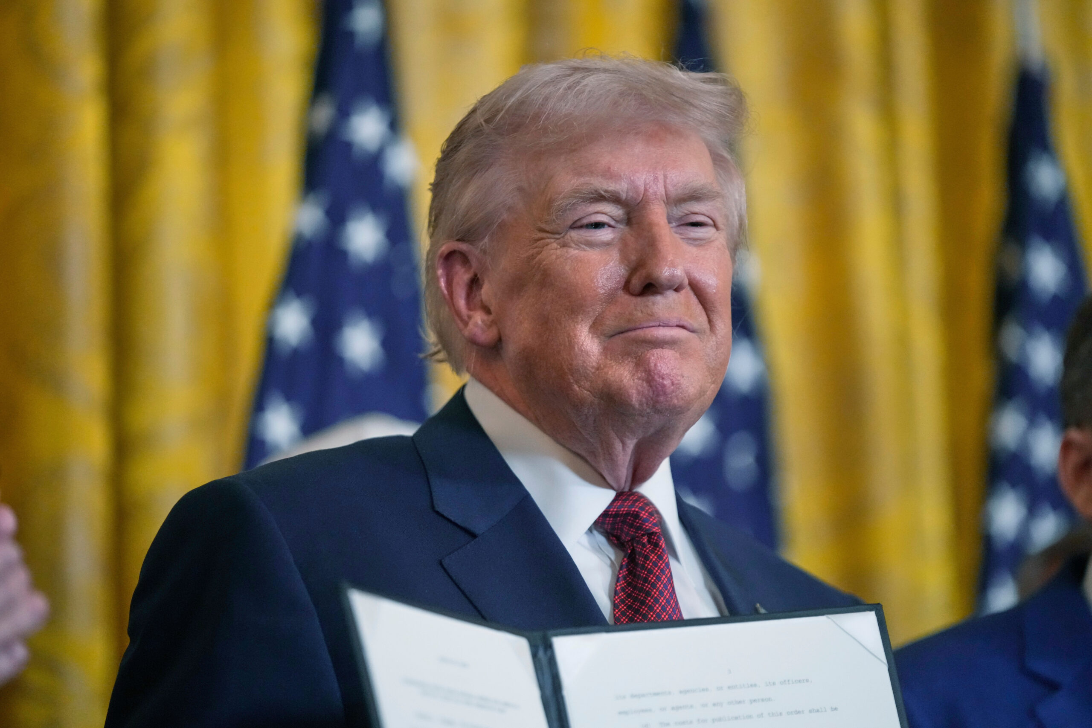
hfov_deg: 10.5
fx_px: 5915
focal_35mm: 195
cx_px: 546
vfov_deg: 7.0
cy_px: 364
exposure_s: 1/320
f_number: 2.8
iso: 6400
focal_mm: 195
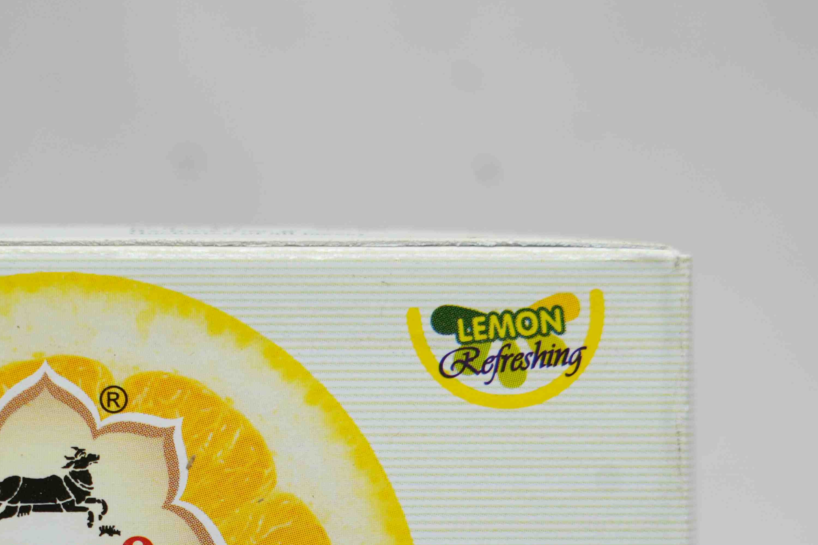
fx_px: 5567
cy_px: 578
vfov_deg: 5.6
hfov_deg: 8.4
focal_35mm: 245
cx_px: 153
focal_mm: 105
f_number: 5.6
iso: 250
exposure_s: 1/60
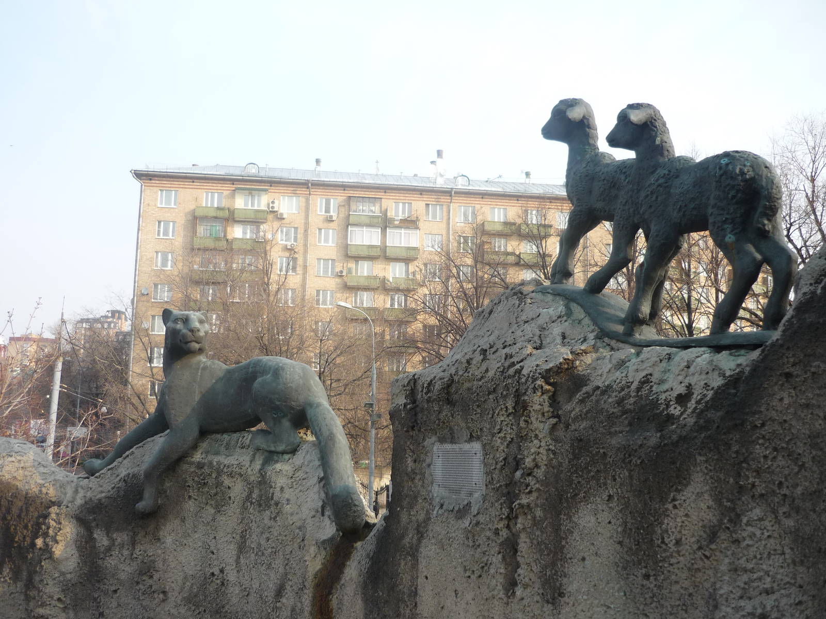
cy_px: 310
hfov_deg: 55.4
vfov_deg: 42.9
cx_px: 413
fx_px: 787
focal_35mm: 33
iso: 100
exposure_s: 1/500
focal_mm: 5.5
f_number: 2.8
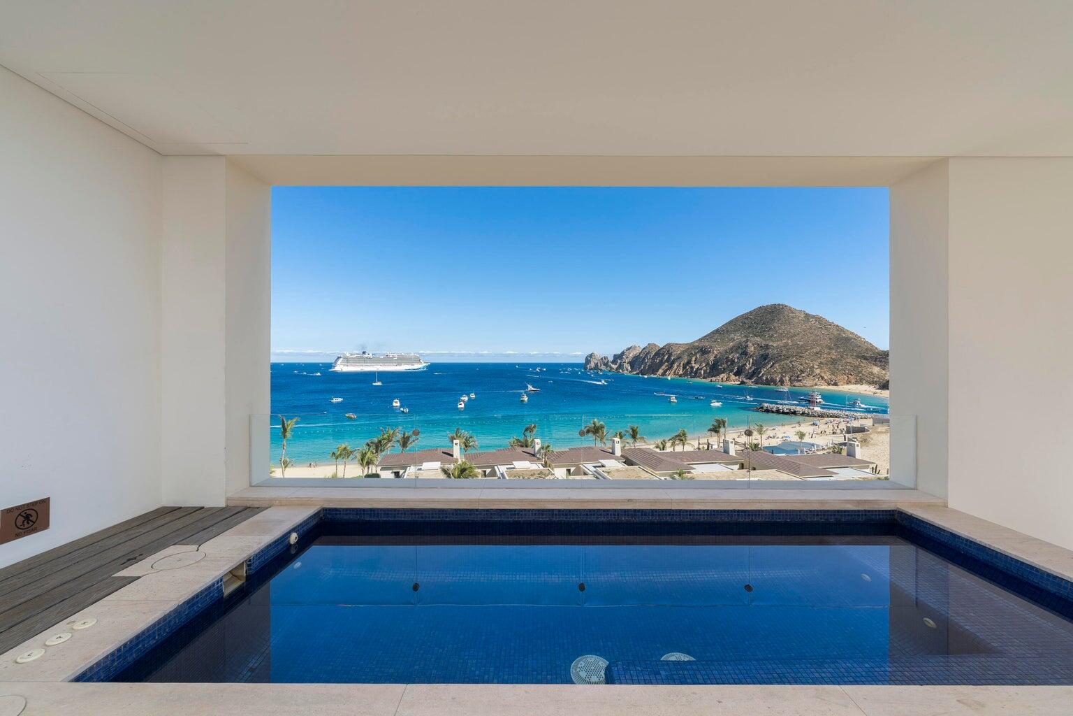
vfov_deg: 81.2
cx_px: 536
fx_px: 417
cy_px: 358
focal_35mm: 14
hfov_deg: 104.3
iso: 100
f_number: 9
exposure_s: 1/160
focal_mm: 14
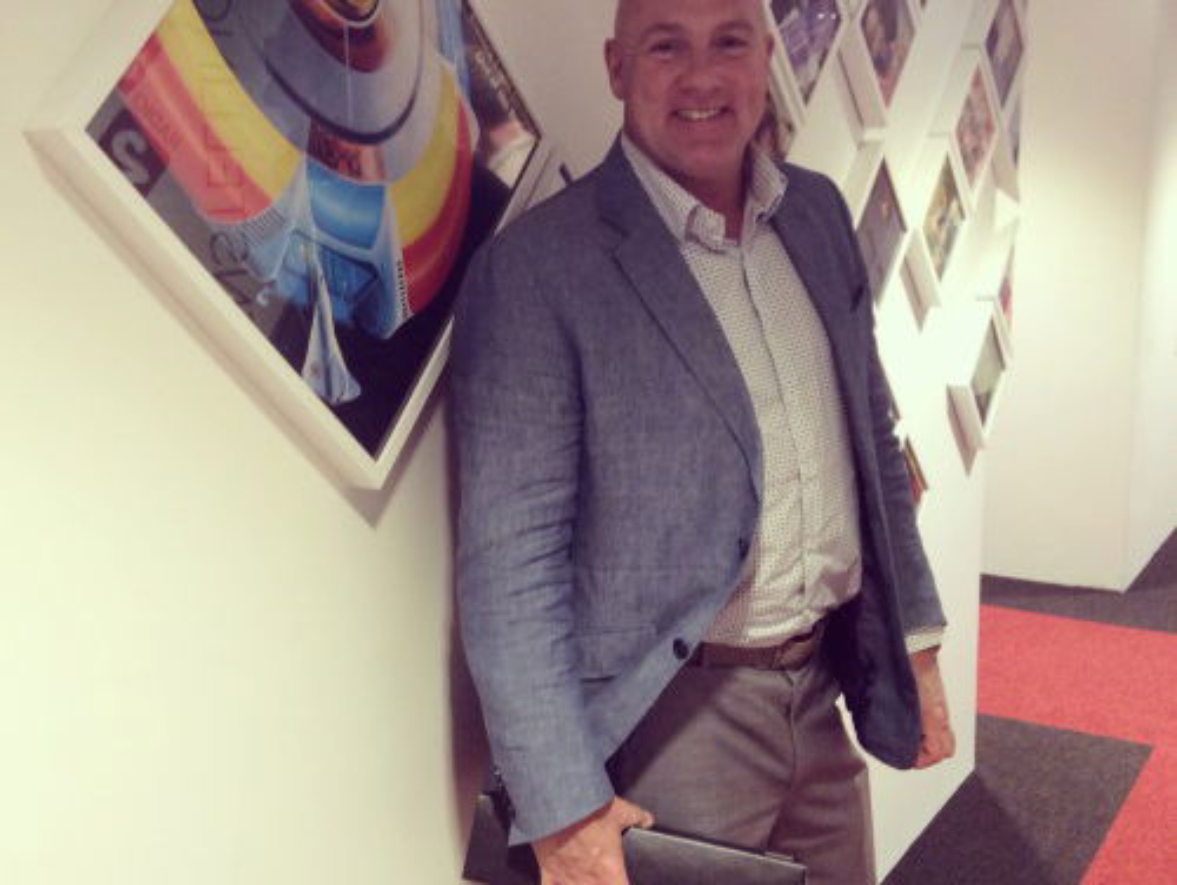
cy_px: 442
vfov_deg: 43.0
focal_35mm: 33
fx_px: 1123
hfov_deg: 55.3
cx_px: 588
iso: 100
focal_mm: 3.3
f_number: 2.4
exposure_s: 1/24
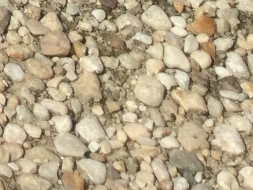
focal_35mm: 206
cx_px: -484
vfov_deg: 6.4
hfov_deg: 8.3
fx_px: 1505
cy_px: -434
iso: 25
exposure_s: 1/1508
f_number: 2.4
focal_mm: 3.3
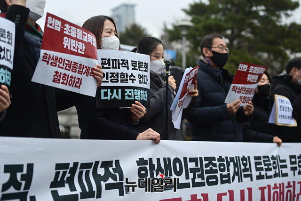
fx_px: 585
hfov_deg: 28.8
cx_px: 150
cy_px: 100
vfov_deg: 19.5
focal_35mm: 70
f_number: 2.8
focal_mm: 70
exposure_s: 1/800
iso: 100
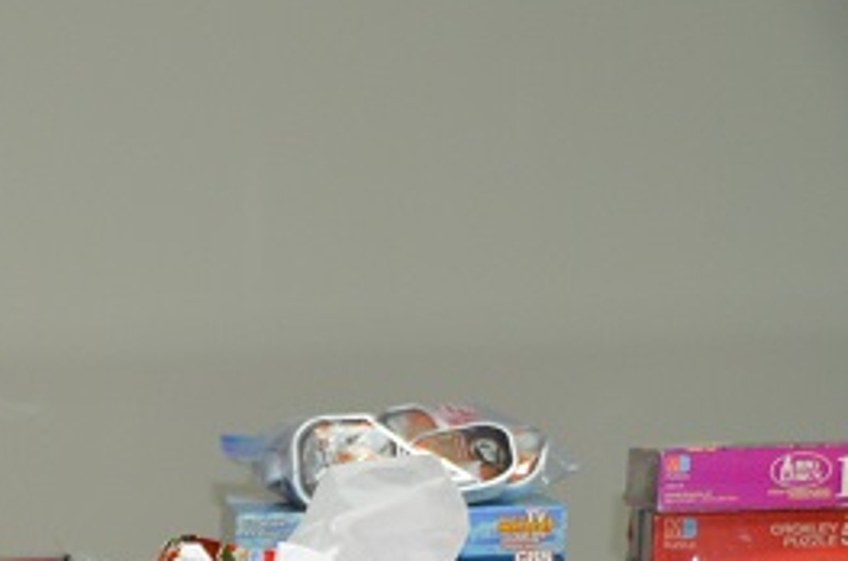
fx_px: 3219
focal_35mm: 137
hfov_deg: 13.3
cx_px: -758
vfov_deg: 9.6
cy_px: 922
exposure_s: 1/60
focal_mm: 24
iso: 800
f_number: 3.8
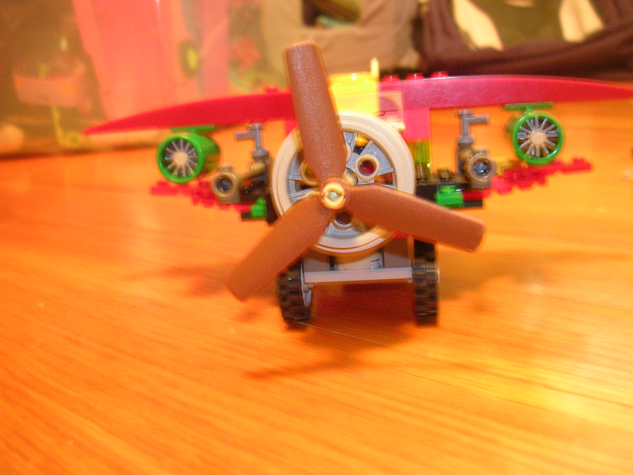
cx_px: 316
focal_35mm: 38
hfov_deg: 49.0
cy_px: 238
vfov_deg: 37.7
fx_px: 695
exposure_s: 1/1.1
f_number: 2.8
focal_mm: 5.8
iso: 200
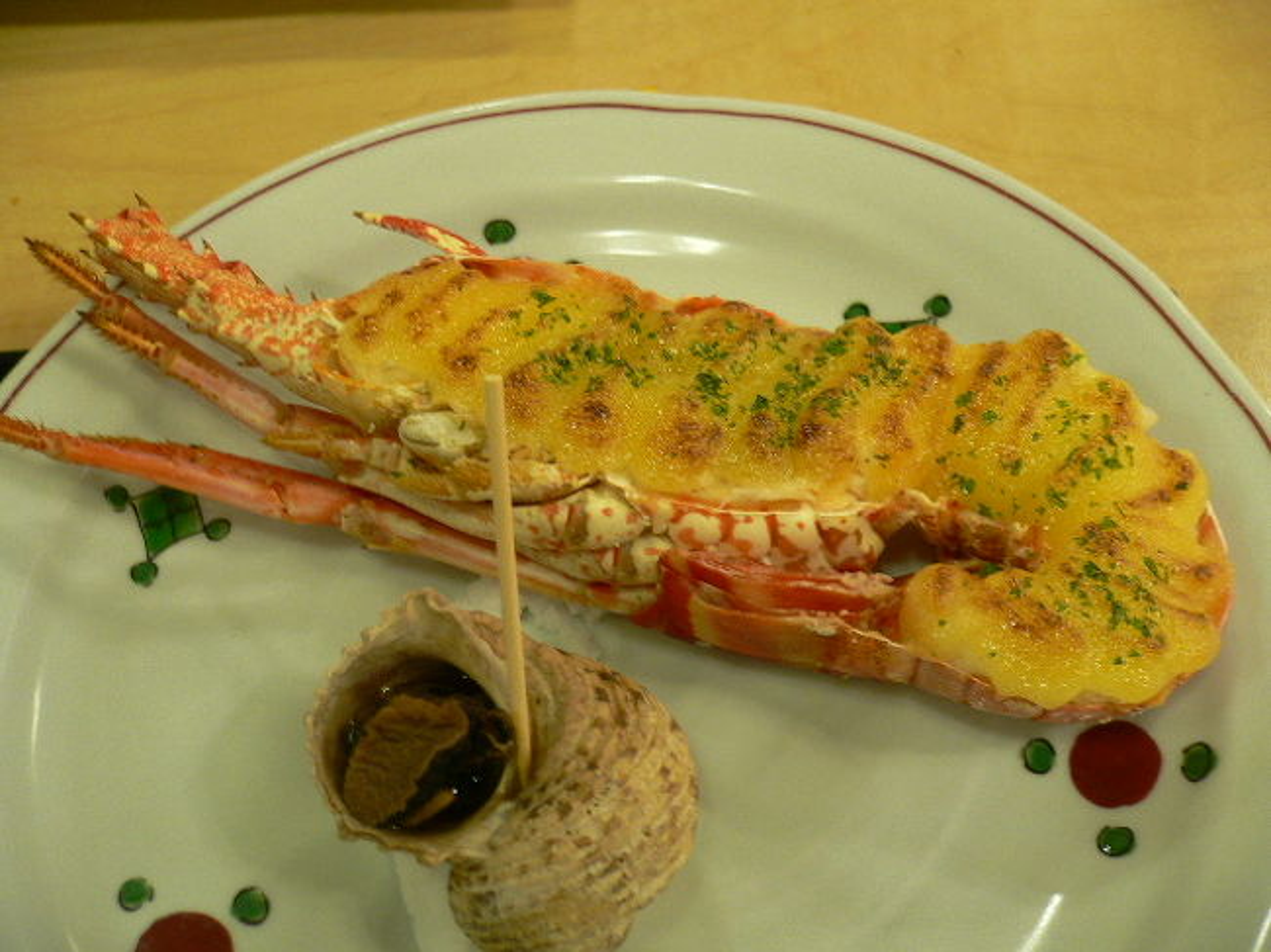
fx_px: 1285
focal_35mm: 35
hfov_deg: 52.6
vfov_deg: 40.7
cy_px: 476
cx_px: 636
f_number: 2.8
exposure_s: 1/15
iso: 150
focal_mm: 5.8
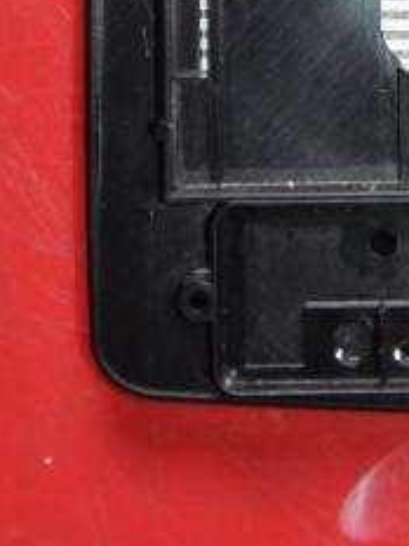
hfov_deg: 9.0
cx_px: 510
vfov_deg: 11.6
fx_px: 2577
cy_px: -277
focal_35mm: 164
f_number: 4.5
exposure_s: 1/60
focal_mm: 35
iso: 360
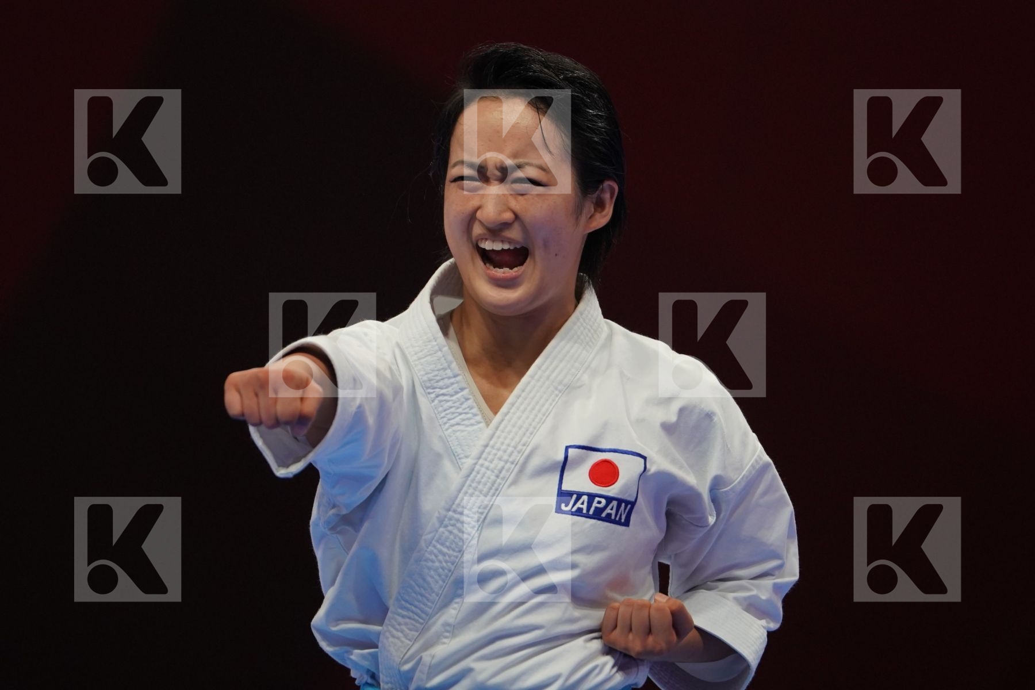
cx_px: 518
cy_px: 345
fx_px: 12074
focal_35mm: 420
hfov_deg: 4.9
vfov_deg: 3.3
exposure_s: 1/500
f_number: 4
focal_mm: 280
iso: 1000
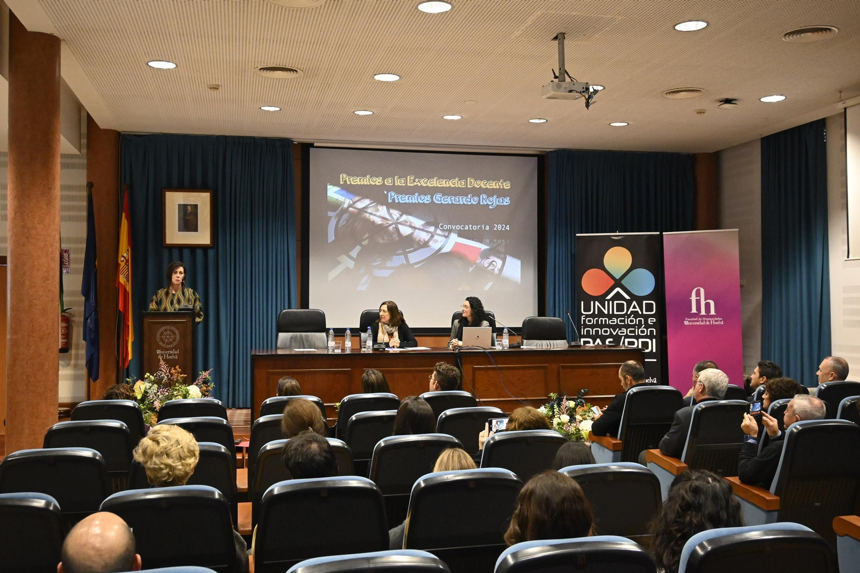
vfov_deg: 38.3
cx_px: 430
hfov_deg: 55.1
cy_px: 286
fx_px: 824
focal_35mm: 34
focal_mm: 23
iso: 5000
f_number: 5
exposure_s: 1/100
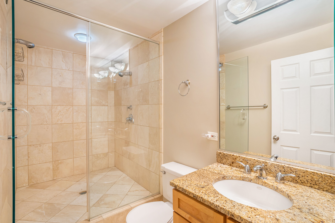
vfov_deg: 73.7
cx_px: 168
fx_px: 149
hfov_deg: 96.7
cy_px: 112
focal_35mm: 16
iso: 640
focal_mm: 16
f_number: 9
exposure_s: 1/1.67
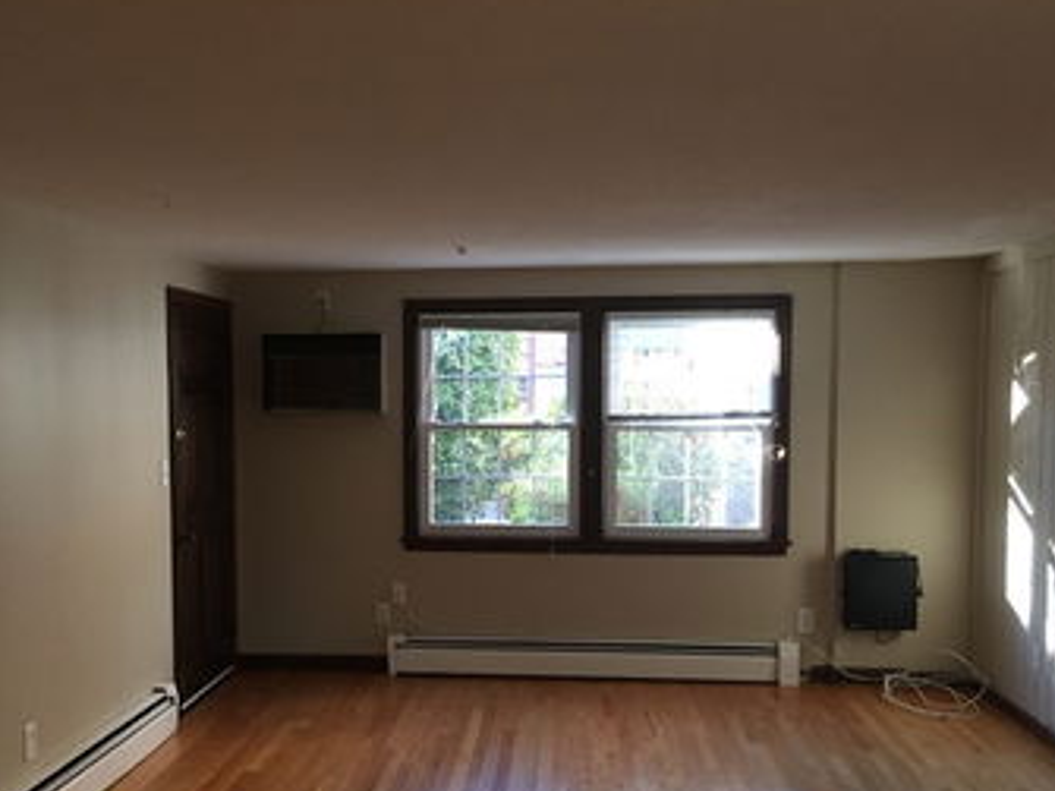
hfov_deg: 50.0
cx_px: 465
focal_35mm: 37
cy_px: 485
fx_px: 1127
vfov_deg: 38.4
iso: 50
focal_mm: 4.15
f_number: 2.2
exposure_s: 1/30
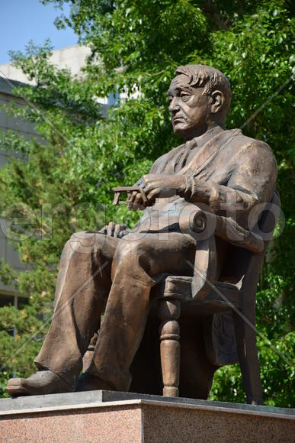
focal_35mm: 158
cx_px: 148
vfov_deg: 13.0
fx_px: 1935
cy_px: 222
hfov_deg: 8.7
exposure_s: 1/500
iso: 100
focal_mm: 105
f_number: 5.6
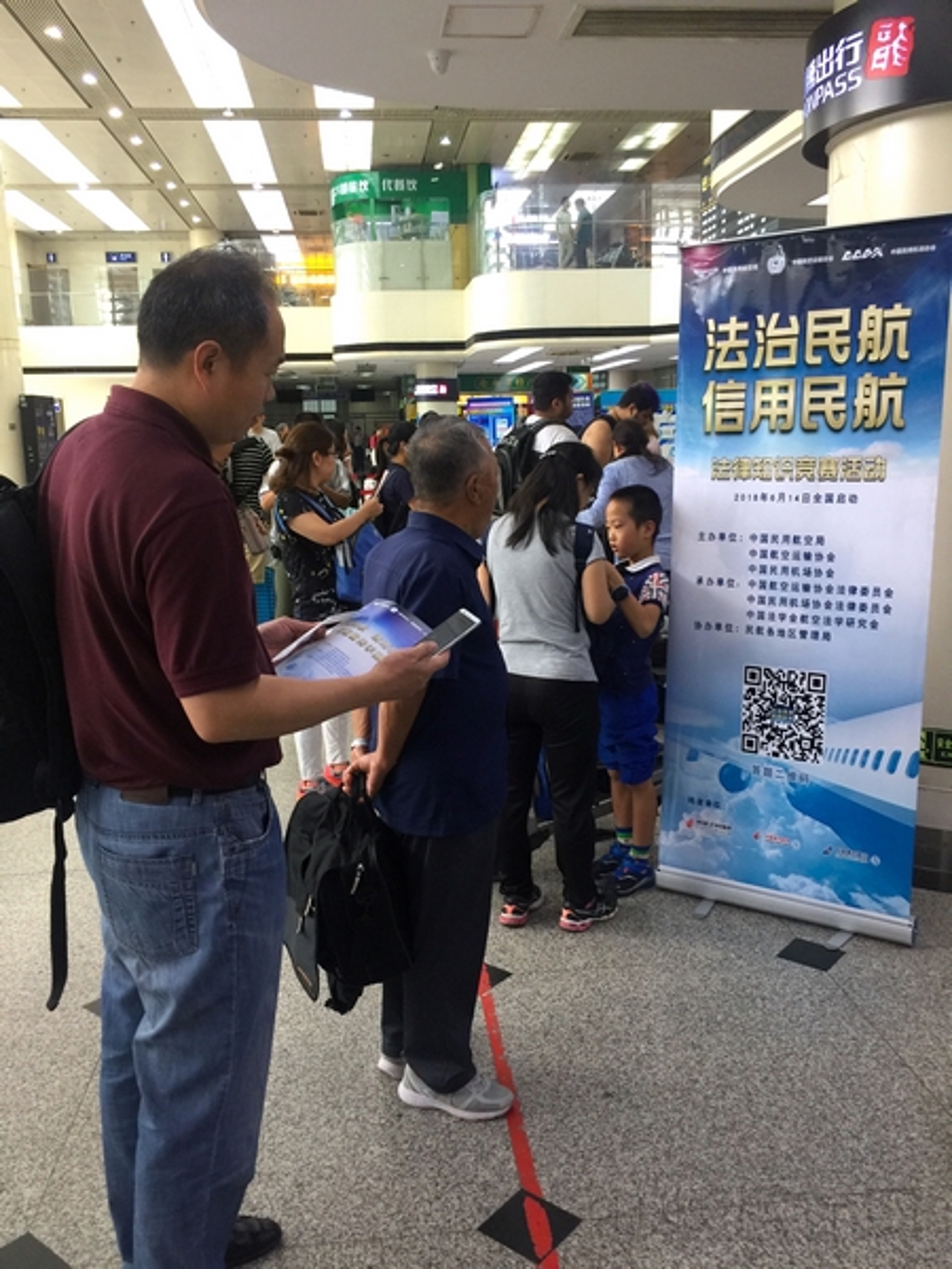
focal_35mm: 29
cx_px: 476
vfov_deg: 61.7
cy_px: 634
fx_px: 1063
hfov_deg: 48.2
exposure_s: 1/33
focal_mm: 4.15
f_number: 2.2
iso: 64
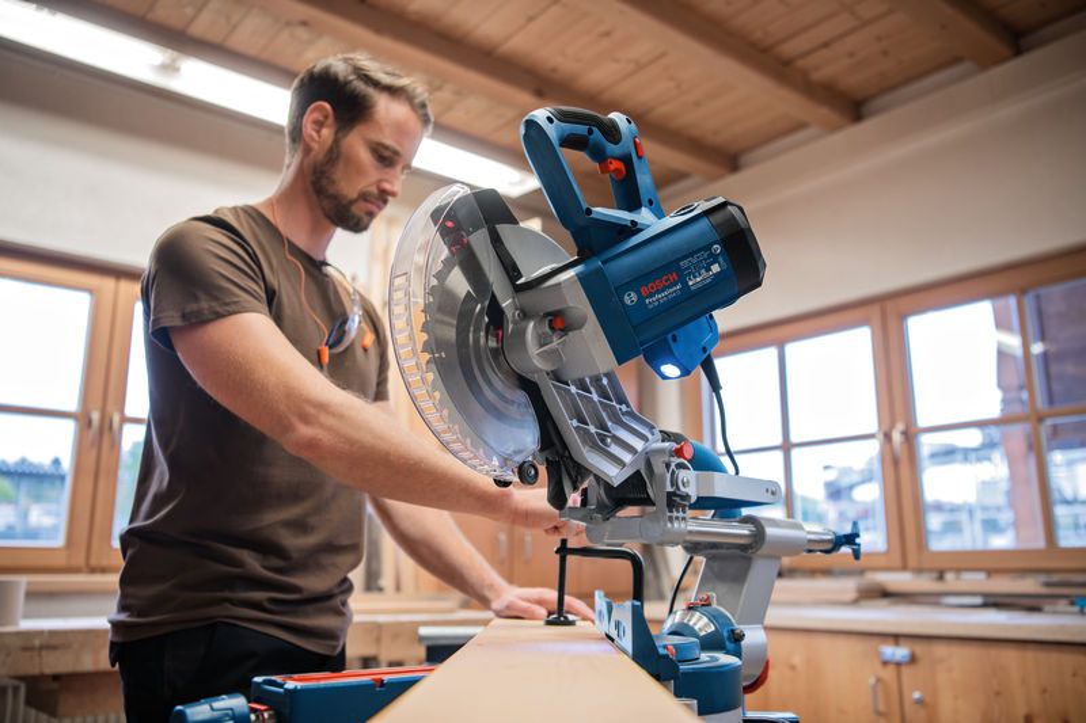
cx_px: 543
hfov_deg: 58.7
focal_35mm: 32
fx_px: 965
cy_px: 362
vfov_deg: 41.1
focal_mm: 32
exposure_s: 1/80
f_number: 3.2
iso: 400
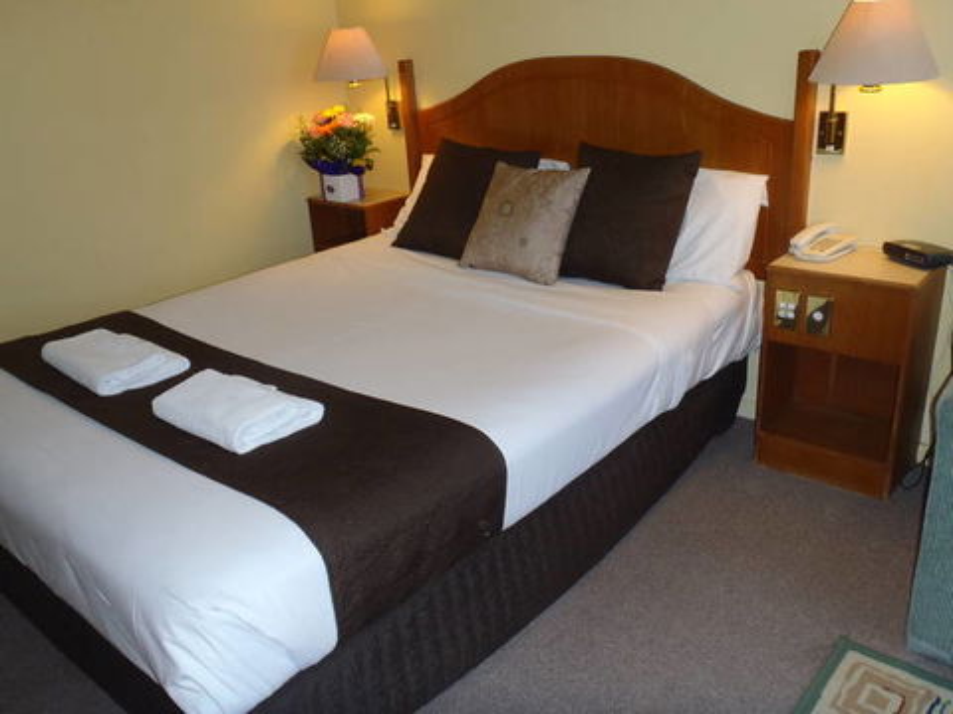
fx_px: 771
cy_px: 357
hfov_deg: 63.4
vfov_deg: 49.7
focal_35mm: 28
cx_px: 476
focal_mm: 5
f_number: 3.9
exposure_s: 1/30
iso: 160
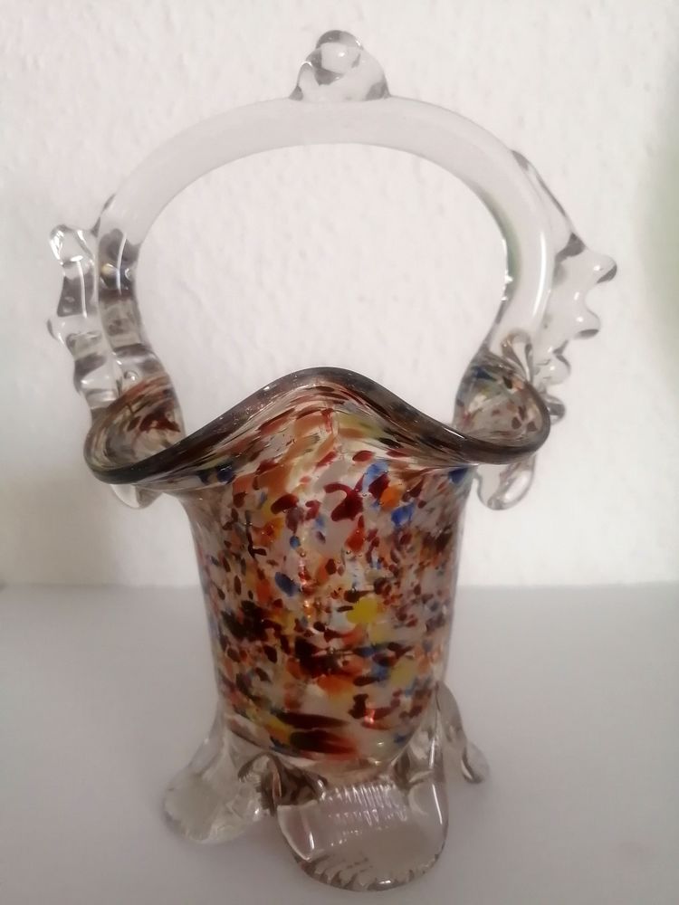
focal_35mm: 27
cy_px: 452
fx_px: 706
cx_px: 340
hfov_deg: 51.4
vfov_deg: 65.3
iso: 160
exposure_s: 1/33.3
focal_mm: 3.62
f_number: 1.8
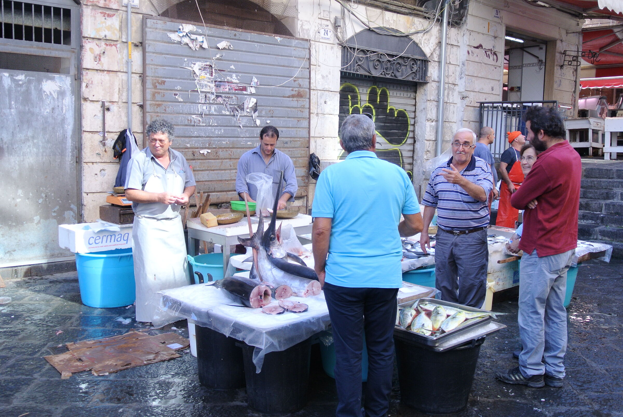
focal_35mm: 36
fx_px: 624
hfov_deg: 53.1
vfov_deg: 37.0
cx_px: 312
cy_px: 208
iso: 220
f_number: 4
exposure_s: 1/125
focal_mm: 13.6
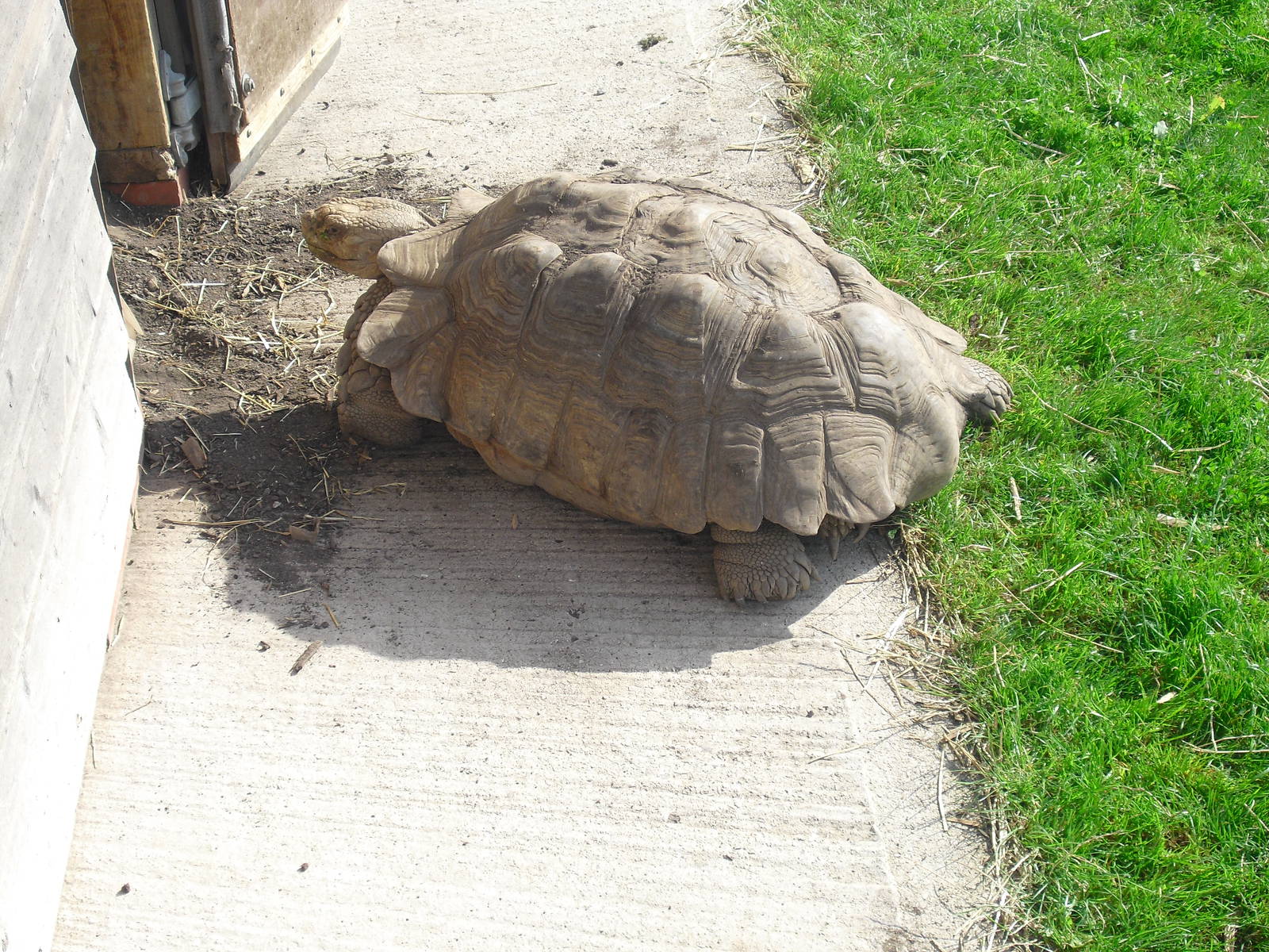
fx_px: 2310
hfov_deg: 30.7
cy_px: 476
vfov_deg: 23.3
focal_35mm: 63
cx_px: 634
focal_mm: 11.2
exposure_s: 1/250
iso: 100
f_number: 4.2
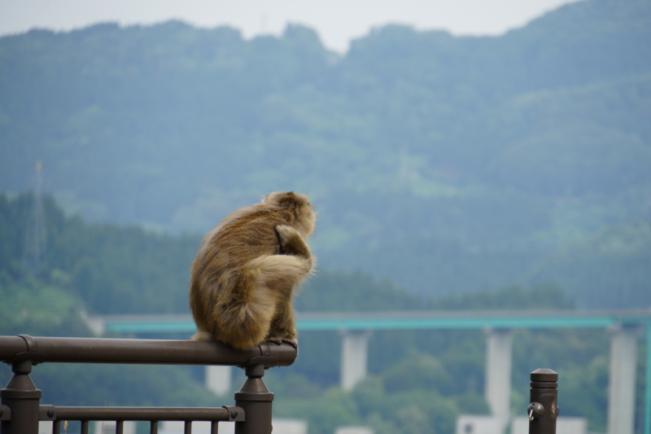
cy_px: 217
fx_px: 5424
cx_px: 326
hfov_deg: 6.9
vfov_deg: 4.6
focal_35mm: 300
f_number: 6.3
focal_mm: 200
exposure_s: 1/320
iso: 100
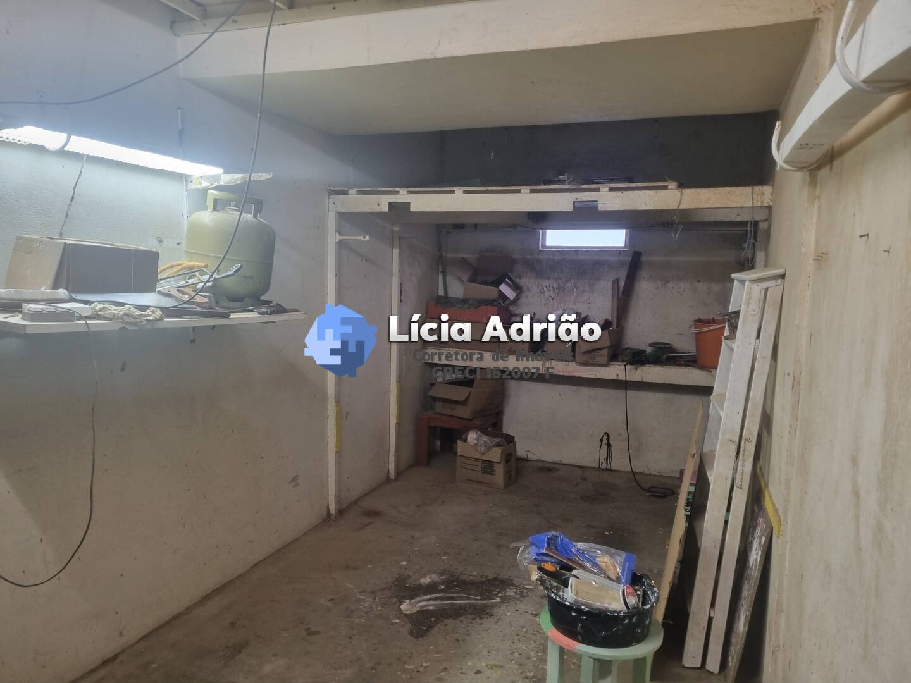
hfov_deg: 67.3
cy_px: 342
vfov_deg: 53.1
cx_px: 456
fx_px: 684
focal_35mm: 26
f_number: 1.8
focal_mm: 5.4
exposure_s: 1/40
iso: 200
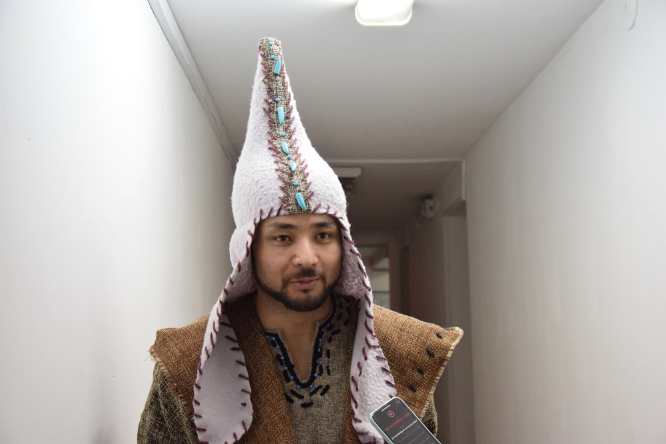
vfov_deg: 23.8
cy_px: 222
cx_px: 333
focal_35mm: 57
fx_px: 1054
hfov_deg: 35.1
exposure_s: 1/60
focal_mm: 38
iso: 2000
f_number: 4.5
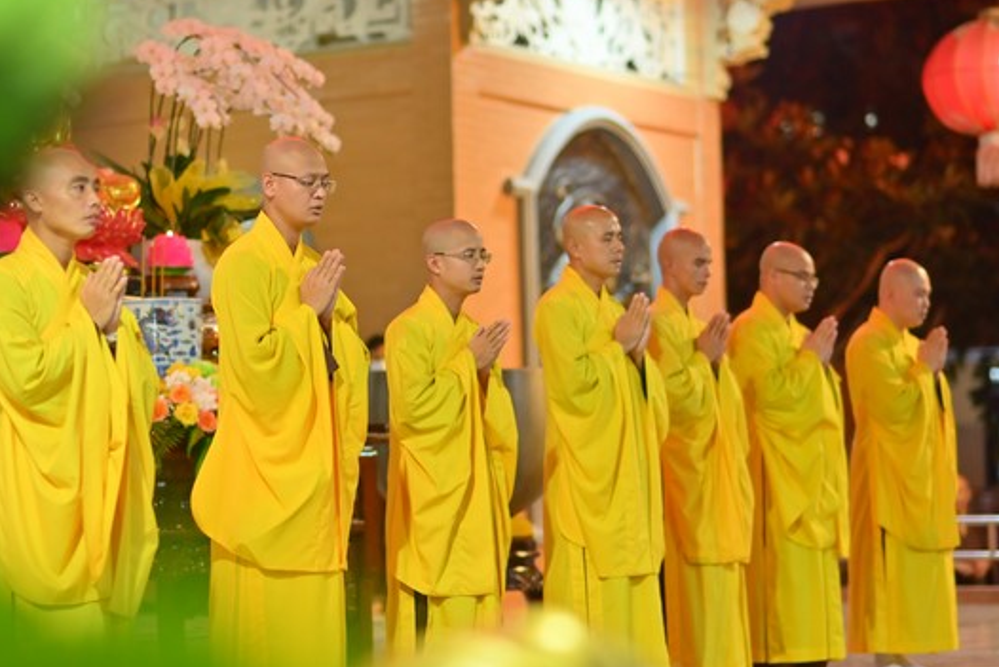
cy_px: 354
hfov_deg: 19.4
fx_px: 2914
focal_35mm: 105
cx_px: 401
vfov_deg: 13.0
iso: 1000
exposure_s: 1/160
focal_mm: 85
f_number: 2
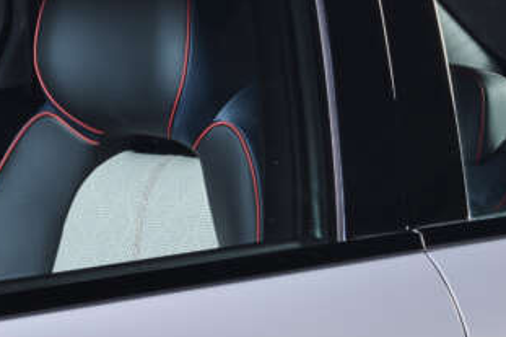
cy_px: 120
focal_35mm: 246
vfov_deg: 5.6
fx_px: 3456
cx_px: 306
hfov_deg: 8.4
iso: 250
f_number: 14
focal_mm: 90
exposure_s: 2
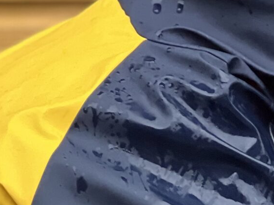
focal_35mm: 350
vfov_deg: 4.2
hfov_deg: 5.6
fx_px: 2770
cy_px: 154
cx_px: 317
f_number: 2.8
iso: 100
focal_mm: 9
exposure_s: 1/121
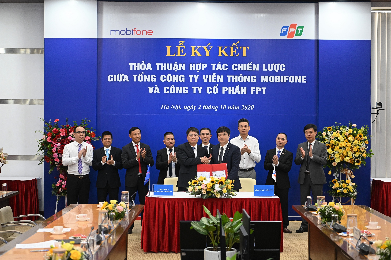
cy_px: 130
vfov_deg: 19.4
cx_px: 196
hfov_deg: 28.9
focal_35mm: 70
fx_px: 760
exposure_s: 1/200
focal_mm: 70
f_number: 3.5
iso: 2500
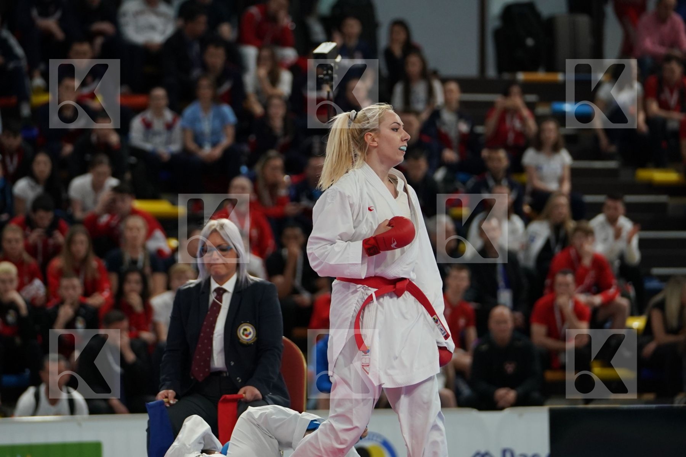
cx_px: 343
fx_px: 4192
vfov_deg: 6.2
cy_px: 228
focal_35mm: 220
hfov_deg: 9.4
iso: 1600
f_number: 2.8
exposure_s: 1/1000
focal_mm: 147
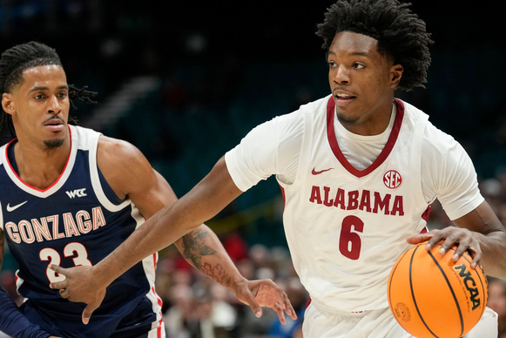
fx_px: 2180
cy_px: 197
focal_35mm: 155
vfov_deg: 8.9
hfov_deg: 13.2
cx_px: 248
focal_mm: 88
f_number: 2
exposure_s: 1/2500
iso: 2000
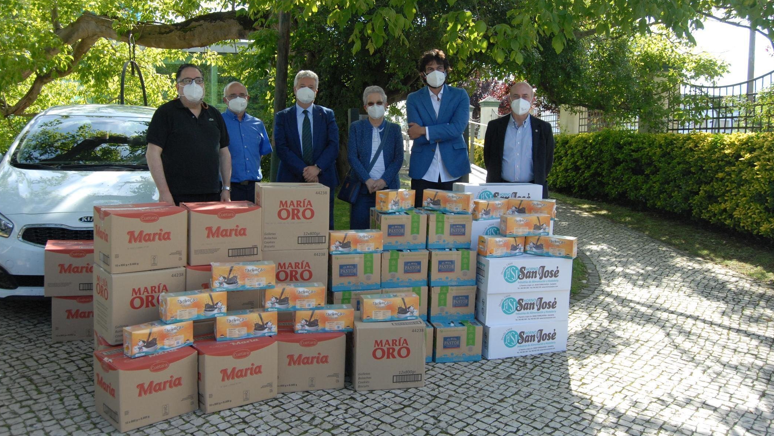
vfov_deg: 40.1
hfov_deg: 66.1
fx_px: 595
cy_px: 188
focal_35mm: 29
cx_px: 386
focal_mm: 18
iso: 400
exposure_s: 1/400
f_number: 5
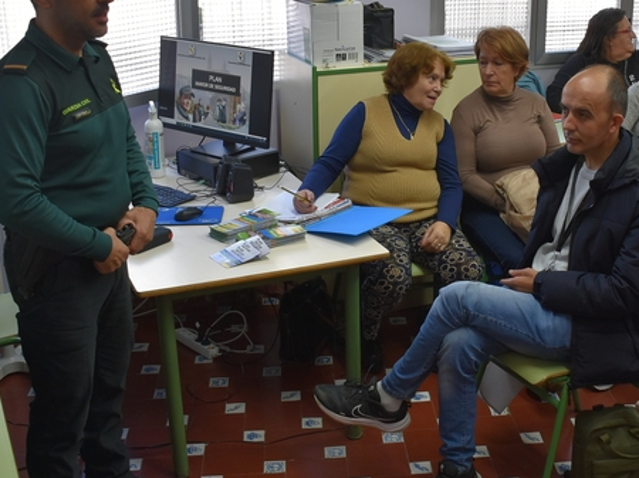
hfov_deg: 36.3
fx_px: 959
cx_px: 449
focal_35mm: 52
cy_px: 214
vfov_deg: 28.0
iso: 400
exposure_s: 1/80
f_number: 4.5
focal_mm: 18
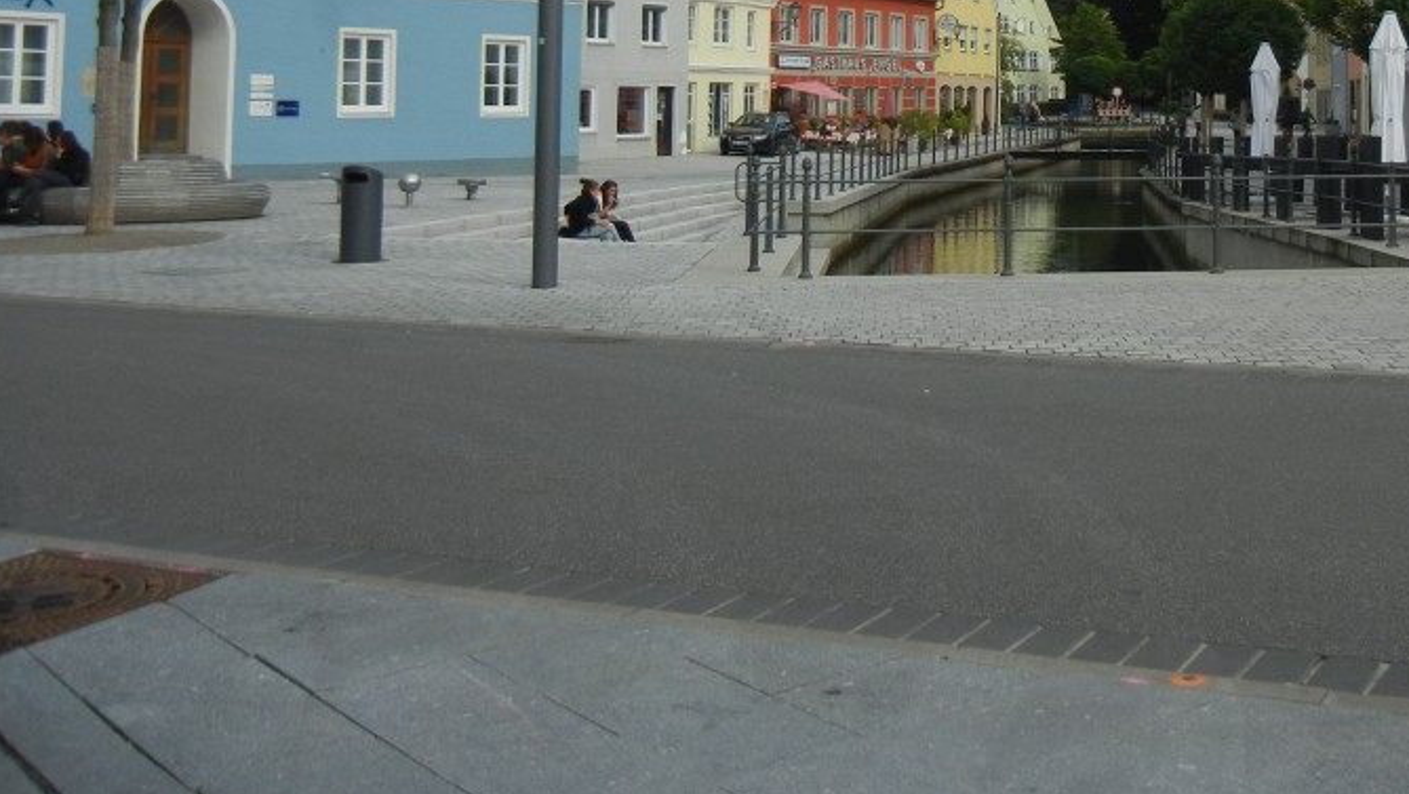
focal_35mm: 50
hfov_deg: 40.1
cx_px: 1070
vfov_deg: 23.0
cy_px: -6
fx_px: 1869
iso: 160
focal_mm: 5.4
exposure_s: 1/360
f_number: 7
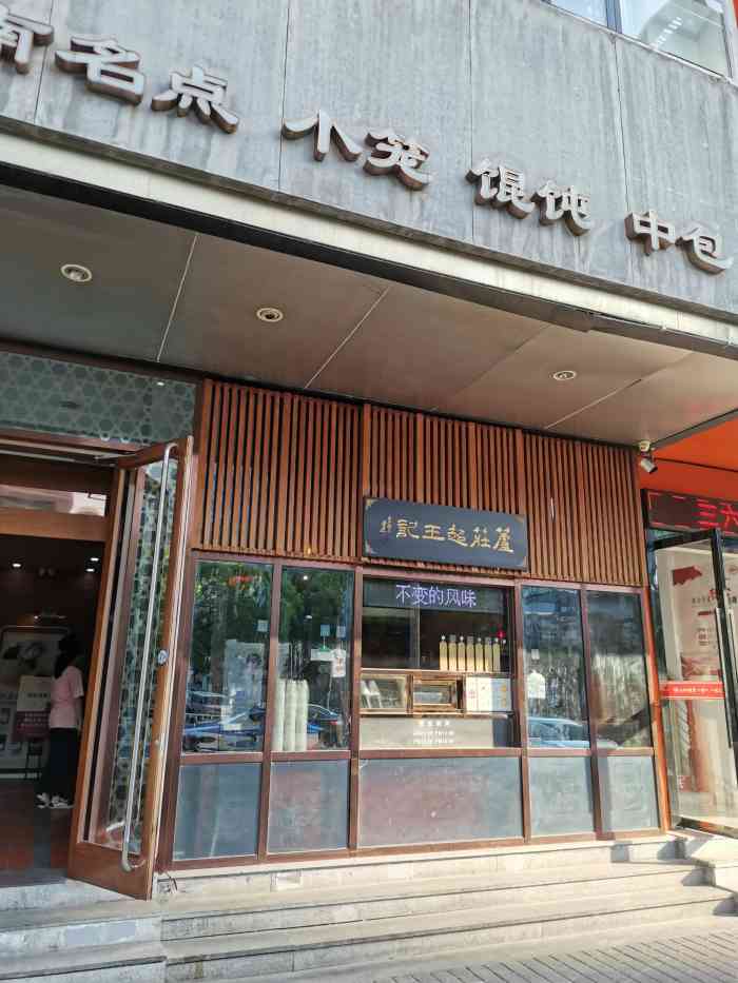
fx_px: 739
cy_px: 492
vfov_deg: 67.3
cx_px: 369
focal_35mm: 26
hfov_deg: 53.1
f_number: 1.8
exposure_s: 1/345
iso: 50
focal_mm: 4.75
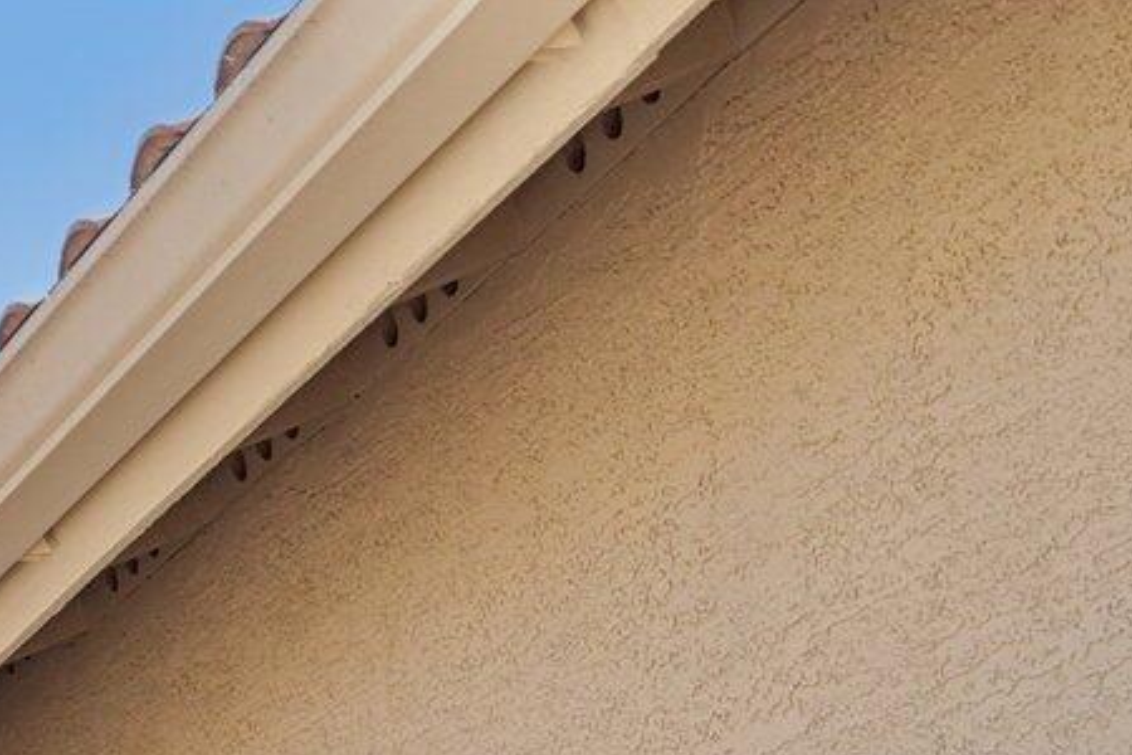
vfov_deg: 8.9
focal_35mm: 141
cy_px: 1715
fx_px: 4433
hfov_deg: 13.0
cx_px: -984
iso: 400
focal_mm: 31
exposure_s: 1/100
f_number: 8
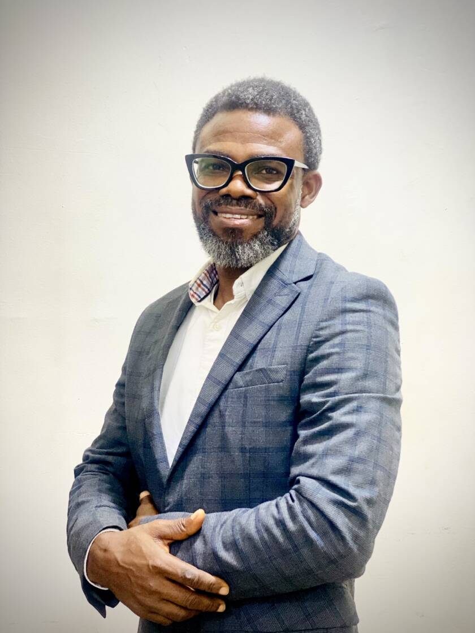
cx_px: 238
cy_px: 316
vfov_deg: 36.8
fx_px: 951
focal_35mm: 52
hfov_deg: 28.0
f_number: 2
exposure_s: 1/33
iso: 320
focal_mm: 6
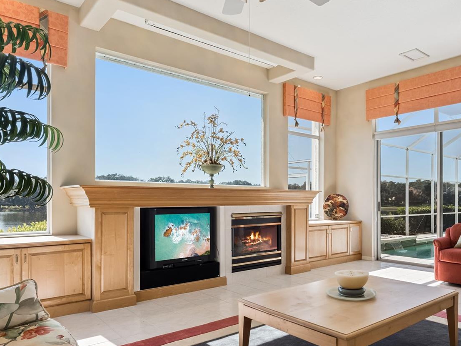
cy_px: 194
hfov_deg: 65.7
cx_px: 297
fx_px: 348
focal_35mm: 26
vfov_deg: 52.8
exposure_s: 1/400
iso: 800
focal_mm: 18.8
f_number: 11
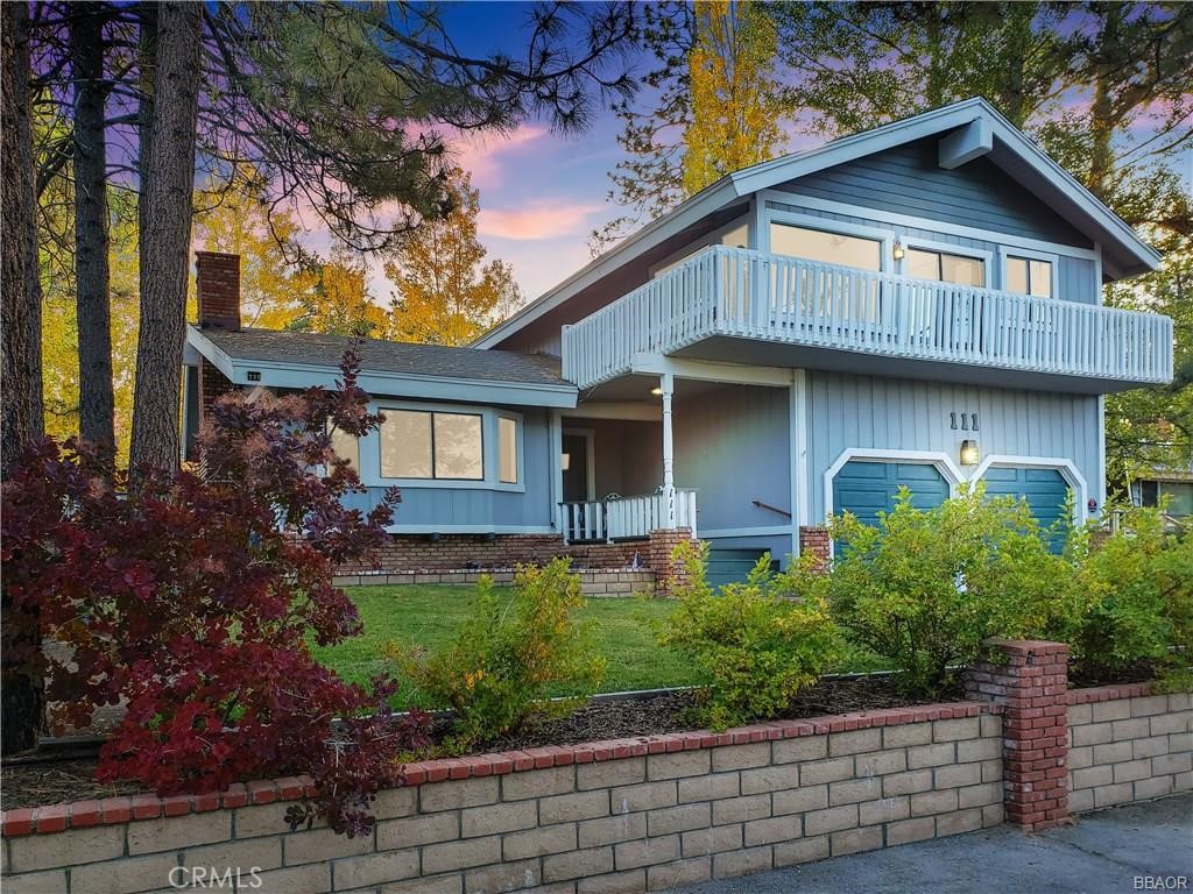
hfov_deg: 67.3
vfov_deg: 53.1
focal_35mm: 26
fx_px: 896
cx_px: 596
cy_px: 447
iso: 50
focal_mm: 4.3
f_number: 2.4
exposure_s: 1/84
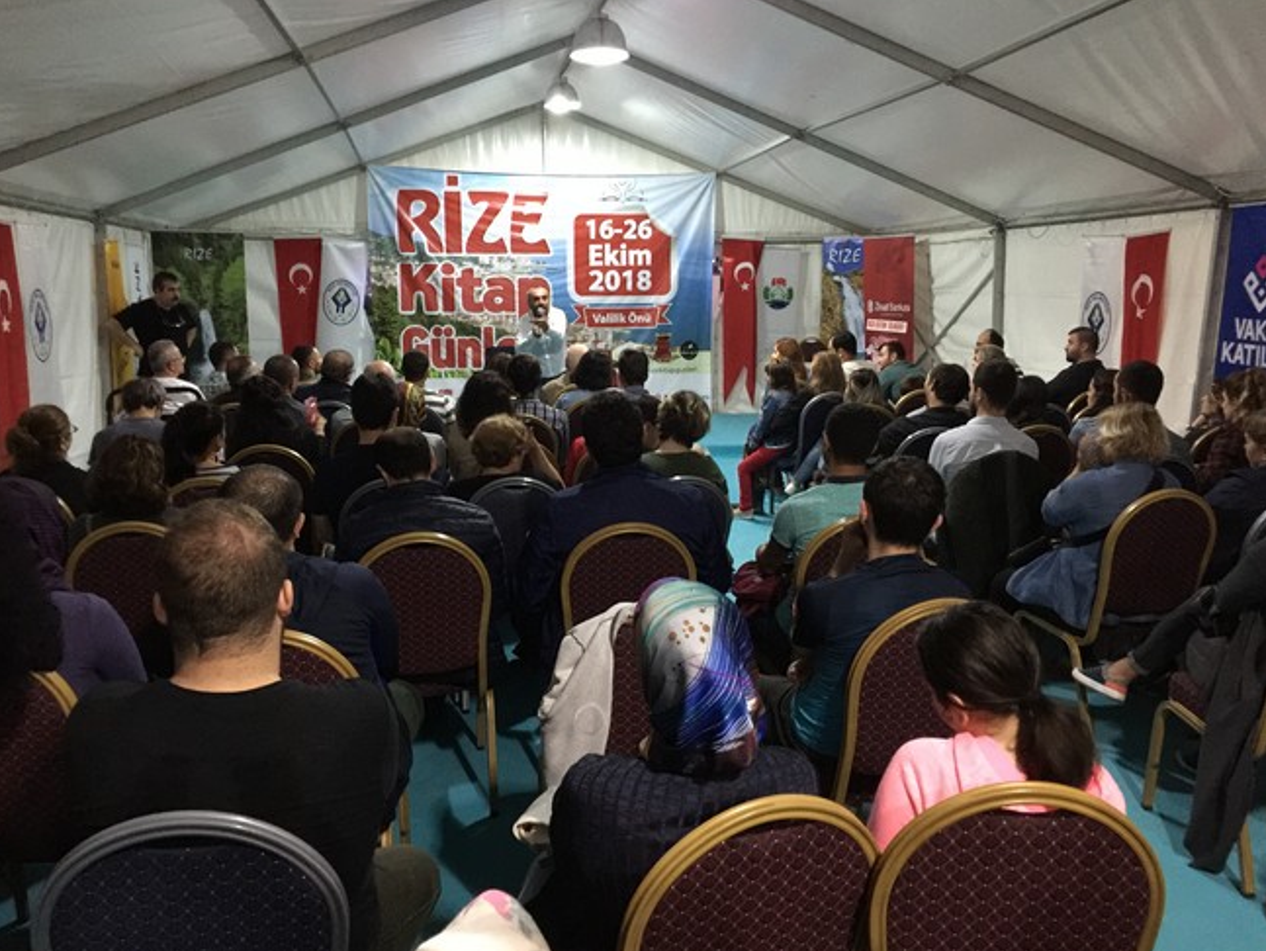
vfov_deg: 46.8
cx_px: 616
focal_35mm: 30
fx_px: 1098
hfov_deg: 59.9
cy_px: 470
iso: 200
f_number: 2.2
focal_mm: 4.15
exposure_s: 1/8
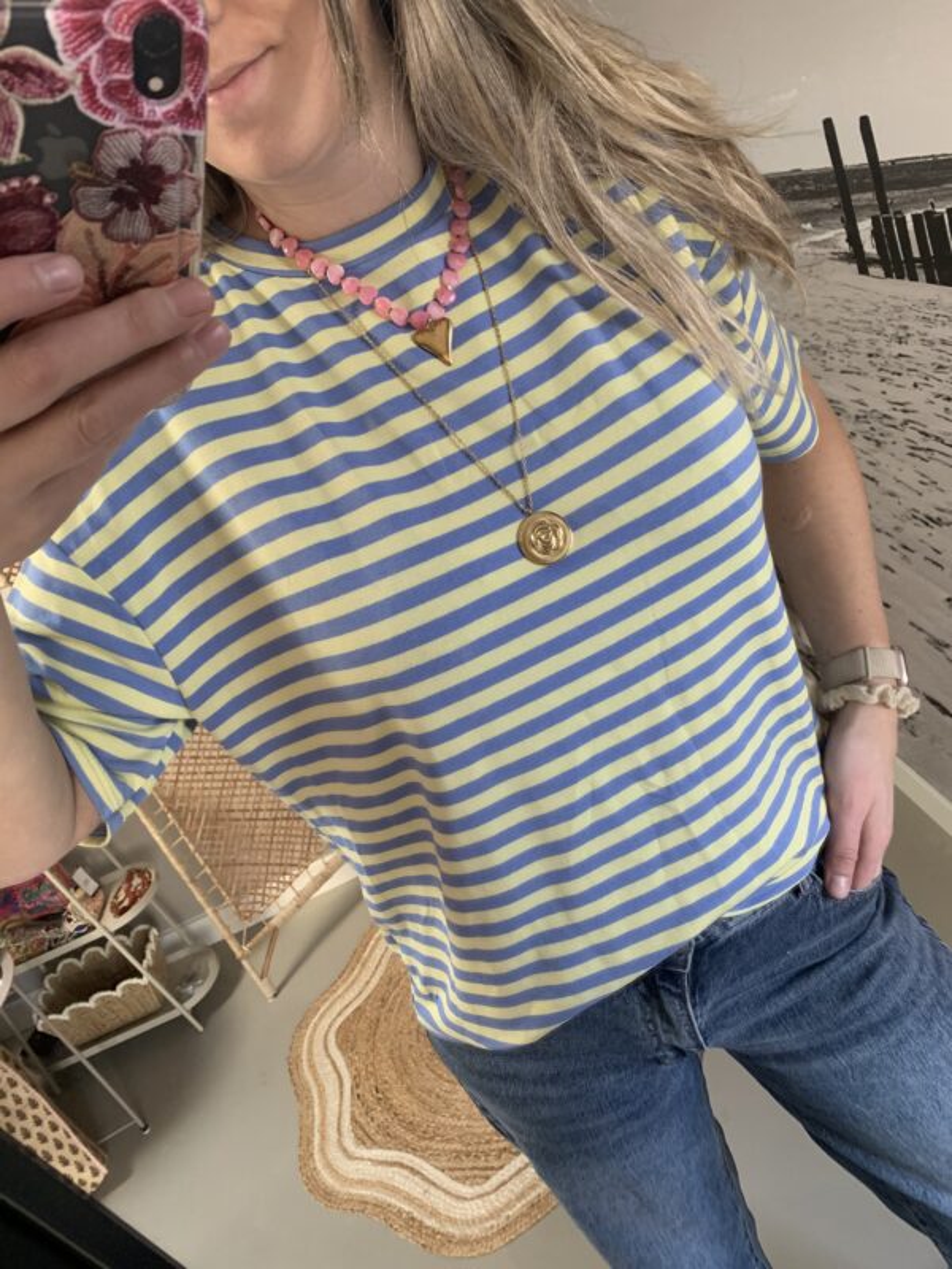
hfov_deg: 53.1
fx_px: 953
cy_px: 634
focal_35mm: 26
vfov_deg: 67.3
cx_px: 476
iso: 200
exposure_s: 1/60
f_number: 1.8
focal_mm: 4.25
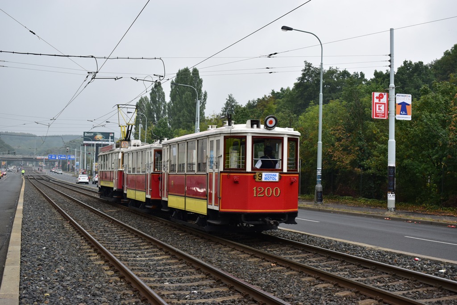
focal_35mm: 48
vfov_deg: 28.1
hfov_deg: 41.1
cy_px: 152
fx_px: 609
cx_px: 228
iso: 250
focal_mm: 32
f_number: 6.3
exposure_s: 1/160
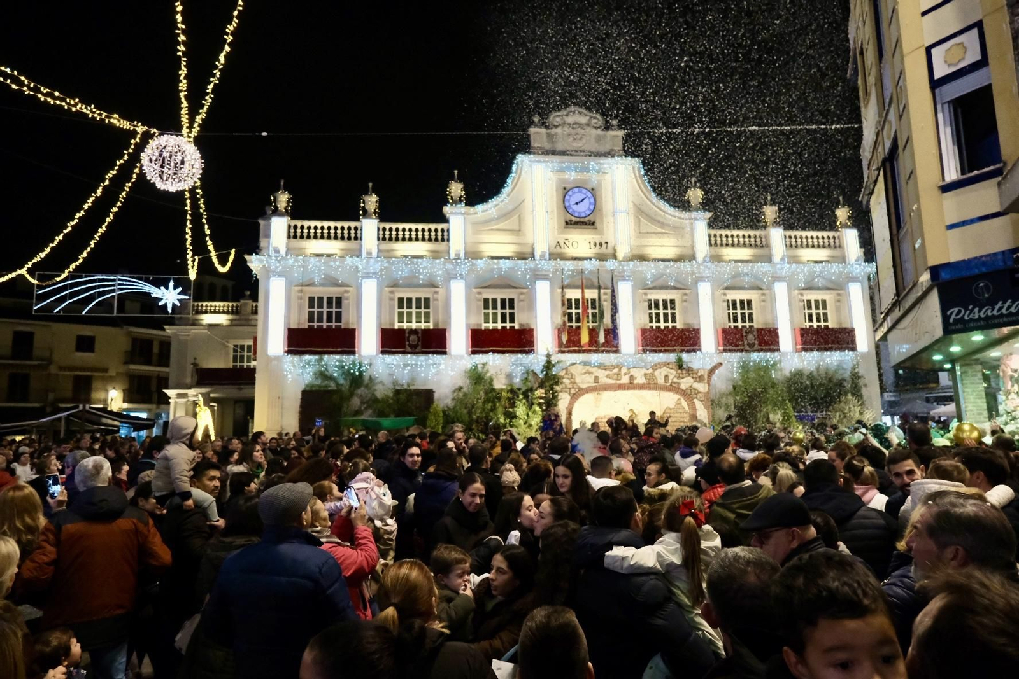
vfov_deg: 53.1
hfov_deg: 73.7
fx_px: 679
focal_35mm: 24
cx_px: 510
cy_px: 340
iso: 6400
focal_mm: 16
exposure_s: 1/160
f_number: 4
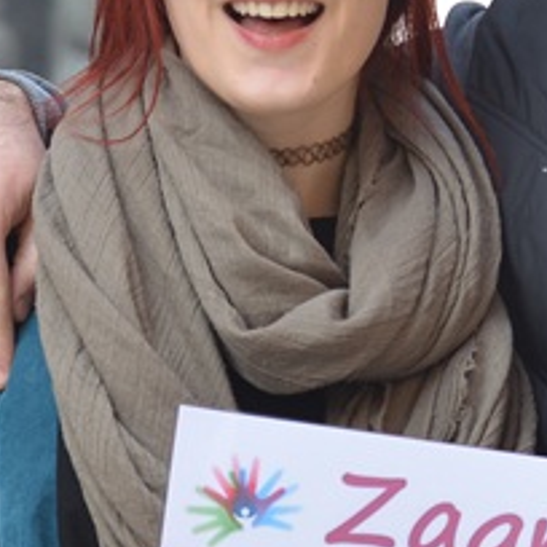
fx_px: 6561
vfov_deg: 4.8
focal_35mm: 367
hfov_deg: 4.8
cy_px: 236
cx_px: 646
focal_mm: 86
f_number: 5
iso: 320
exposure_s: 1/400
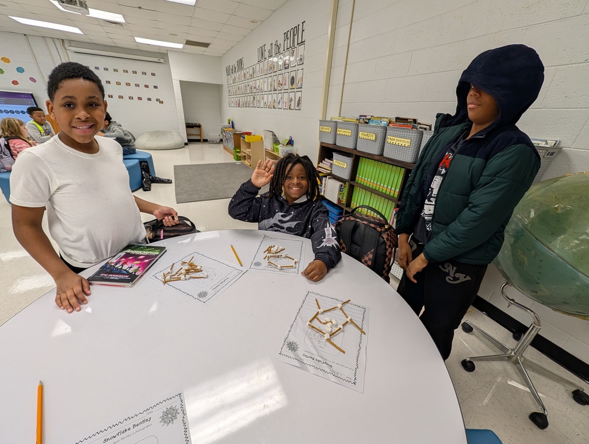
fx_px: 204
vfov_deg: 94.6
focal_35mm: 12
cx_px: 294
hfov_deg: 110.5
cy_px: 222
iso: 70
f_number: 1.7
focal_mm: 2.02
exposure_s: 1/120
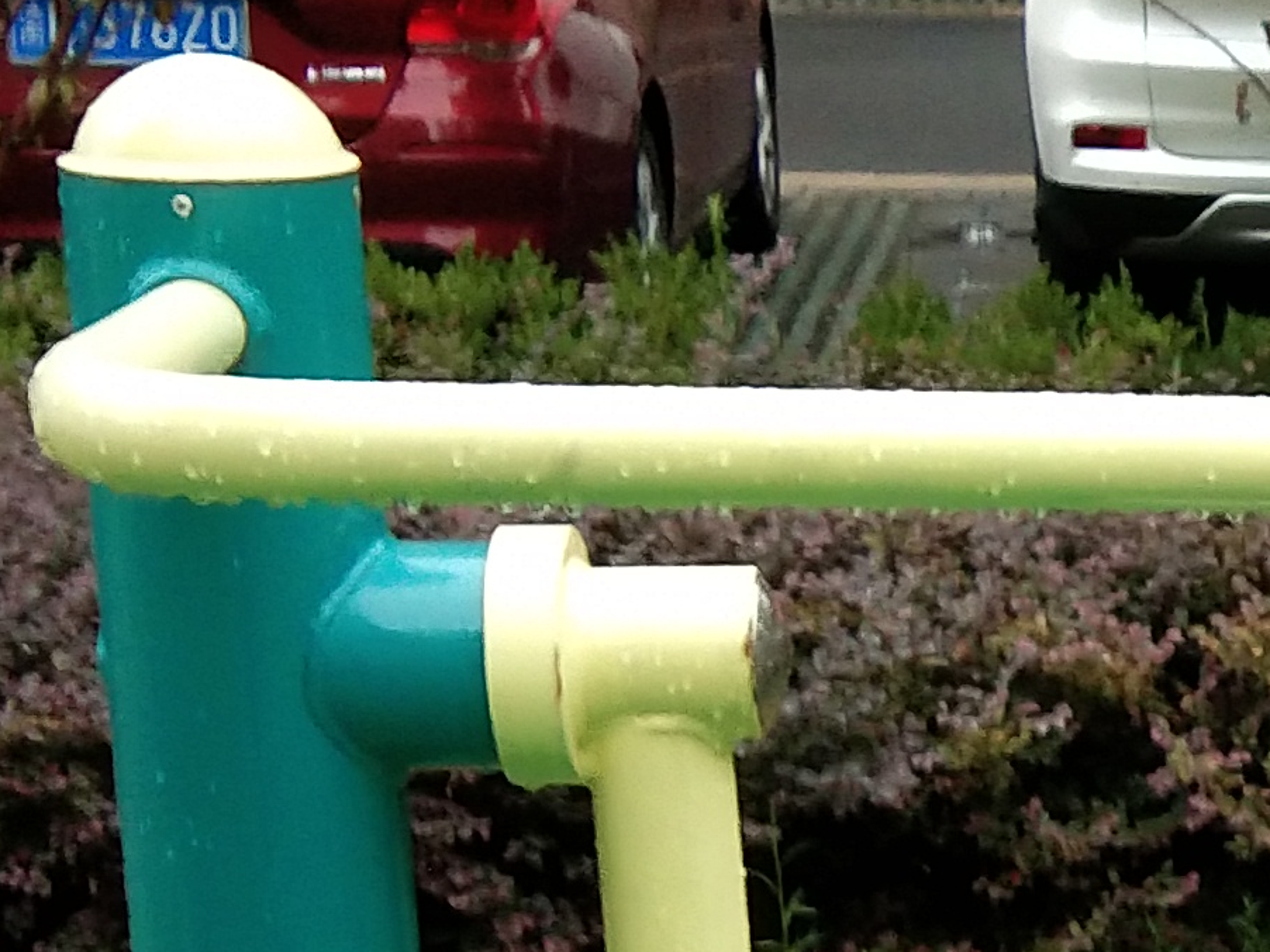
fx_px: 5245
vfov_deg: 10.3
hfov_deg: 12.6
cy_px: 997
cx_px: 2295
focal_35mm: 143
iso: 200
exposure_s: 1/33.3
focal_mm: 3.69
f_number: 2.2
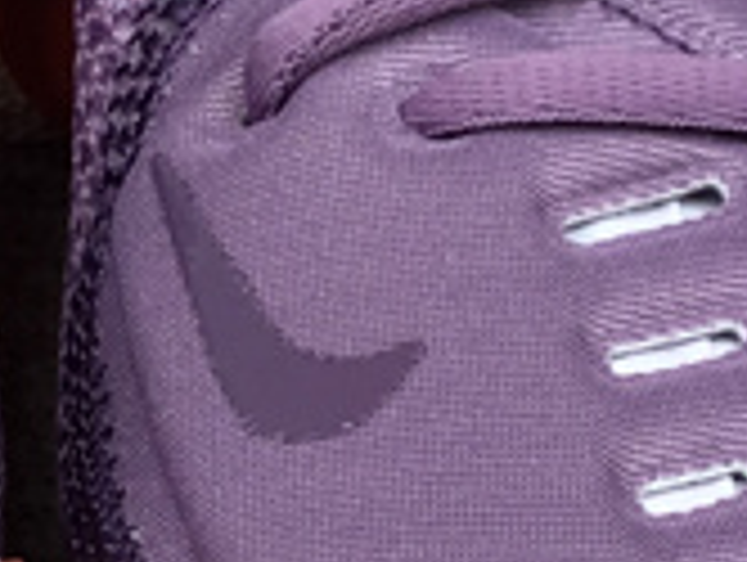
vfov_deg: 8.9
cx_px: 68
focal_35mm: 168
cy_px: 303
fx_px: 3631
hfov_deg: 11.7
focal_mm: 3.3
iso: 25
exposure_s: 1/107
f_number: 2.4
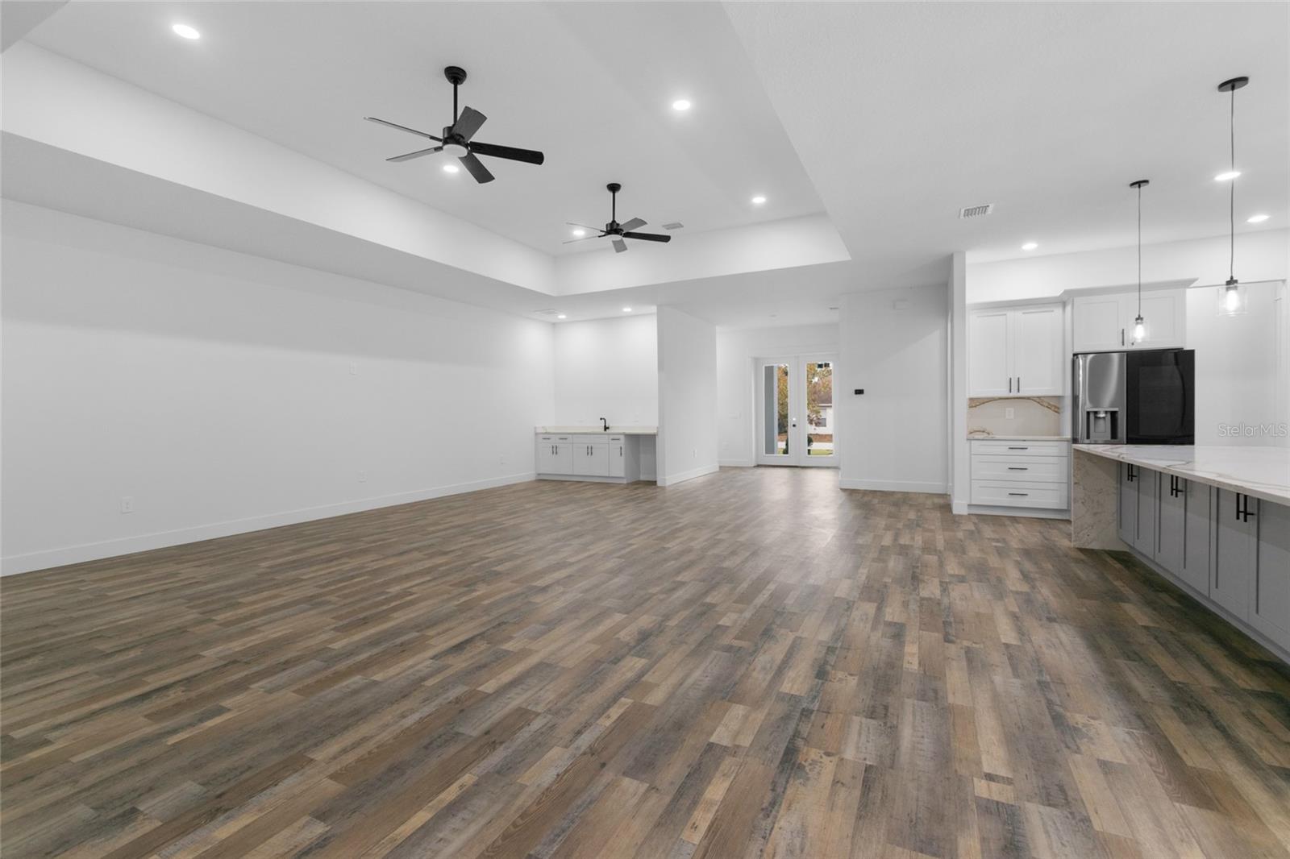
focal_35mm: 15
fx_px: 537
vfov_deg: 77.3
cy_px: 430
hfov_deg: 100.4
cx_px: 645
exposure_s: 1/15
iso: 250
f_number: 9
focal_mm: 10
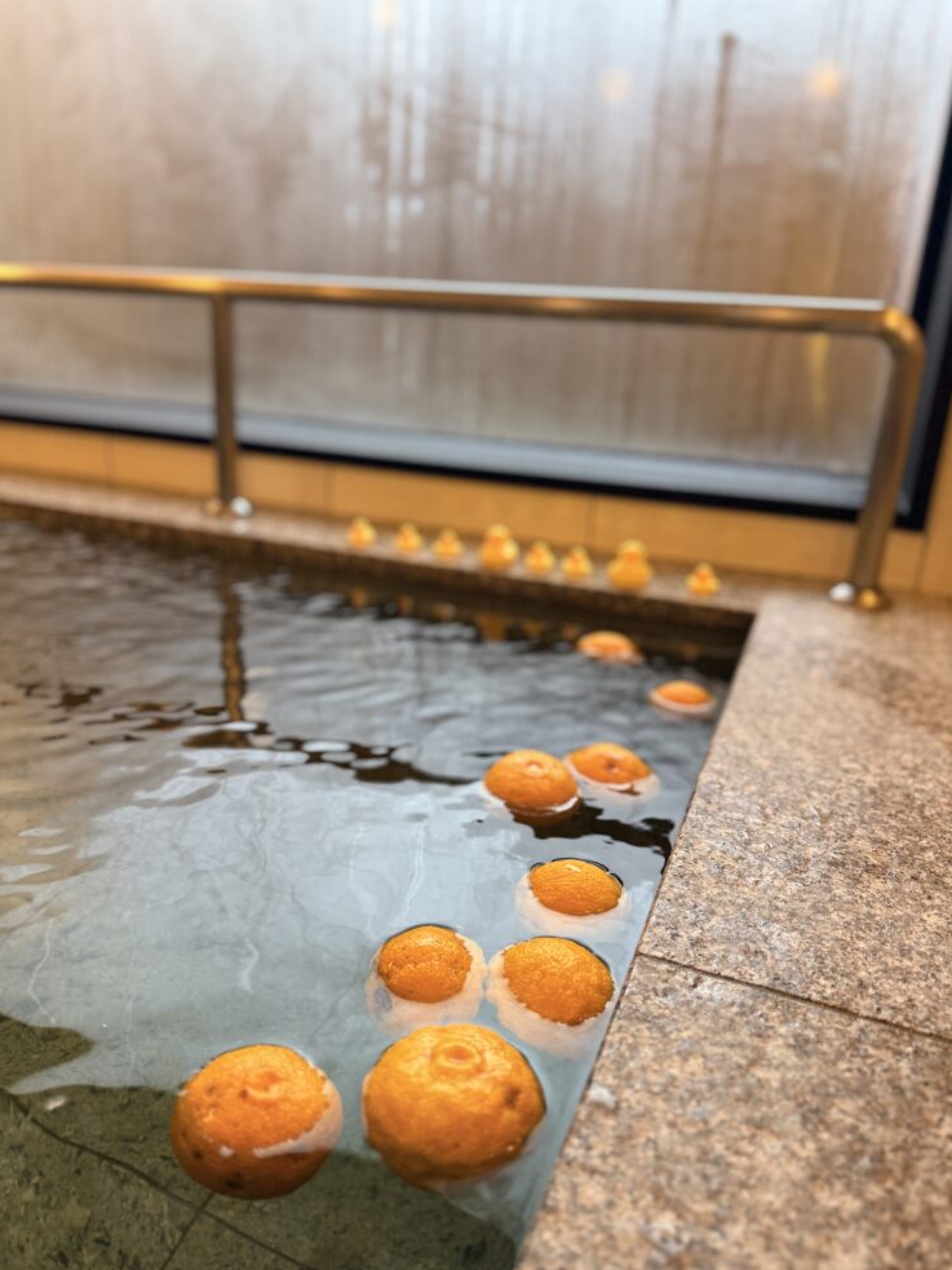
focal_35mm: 25
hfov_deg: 54.9
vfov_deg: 69.4
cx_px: 469
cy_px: 640
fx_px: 917
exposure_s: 1/100
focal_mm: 6.76
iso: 125
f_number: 1.78
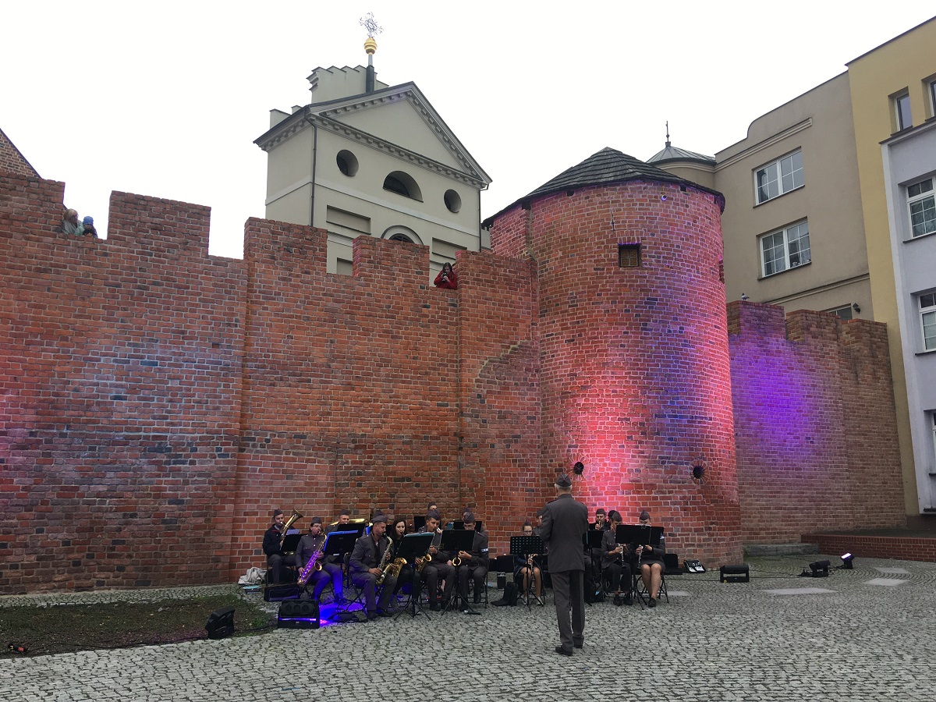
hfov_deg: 61.7
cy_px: 351
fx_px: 784
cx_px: 468
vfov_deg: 48.2
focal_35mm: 29
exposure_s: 1/50
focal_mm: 4.15
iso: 32
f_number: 2.2
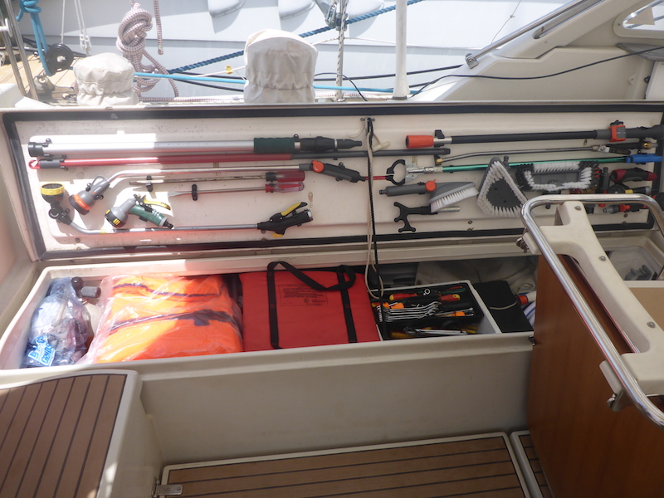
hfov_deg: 63.4
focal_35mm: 28
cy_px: 249
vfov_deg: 49.7
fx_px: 537
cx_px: 332
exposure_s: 1/800
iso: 100
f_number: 3.3
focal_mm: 4.9
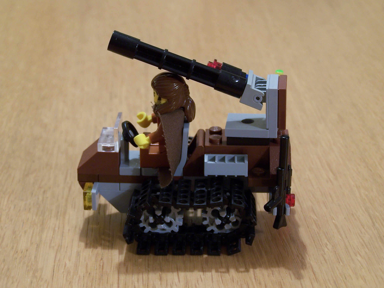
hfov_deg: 23.8
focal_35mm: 82
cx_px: 192
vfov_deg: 18.0
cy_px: 144
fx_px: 910
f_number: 3.2
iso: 80
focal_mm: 13.7
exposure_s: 1/3
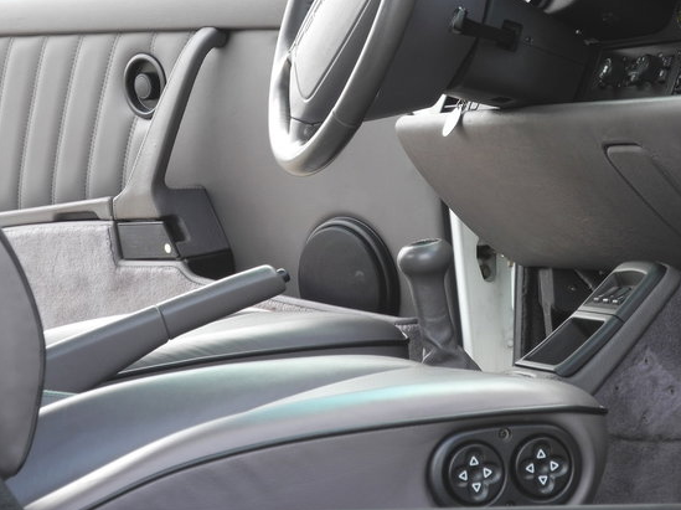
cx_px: 375
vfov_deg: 7.8
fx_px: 3716
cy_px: 156
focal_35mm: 189
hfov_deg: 10.5
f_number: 5
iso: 100
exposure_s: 1/62.8
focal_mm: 28.9
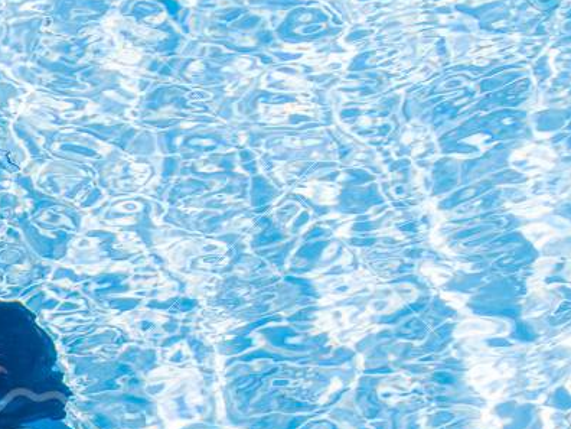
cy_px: 401
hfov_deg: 15.0
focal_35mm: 123
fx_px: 2029
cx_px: -244
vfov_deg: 12.0
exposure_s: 1/400
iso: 100
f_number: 7.1
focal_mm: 26
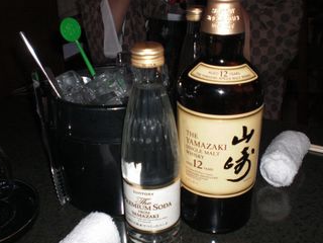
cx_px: 158
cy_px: 130
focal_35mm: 41
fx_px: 383
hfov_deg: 45.8
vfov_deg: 35.1
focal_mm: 6.3
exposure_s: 1/60
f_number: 3.1
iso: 200
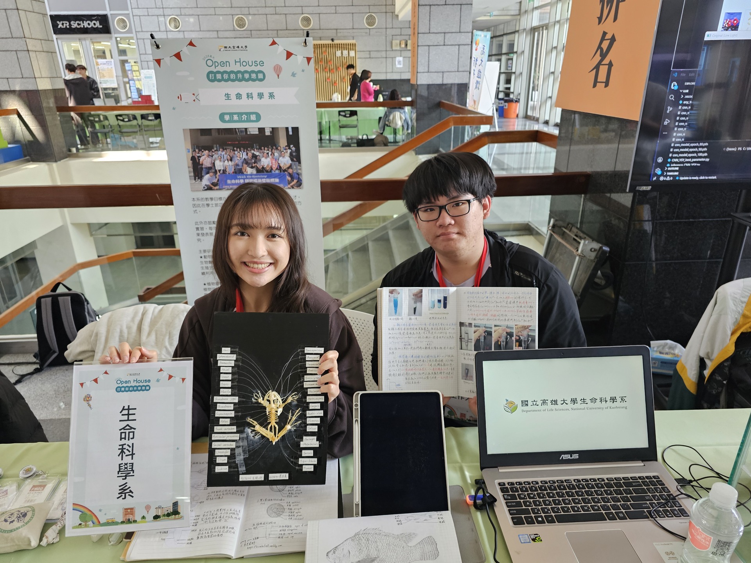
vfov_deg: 58.9
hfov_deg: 73.9
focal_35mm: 23
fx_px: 499
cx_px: 376
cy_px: 282
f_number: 1.7
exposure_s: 1/120
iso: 640
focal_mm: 6.3
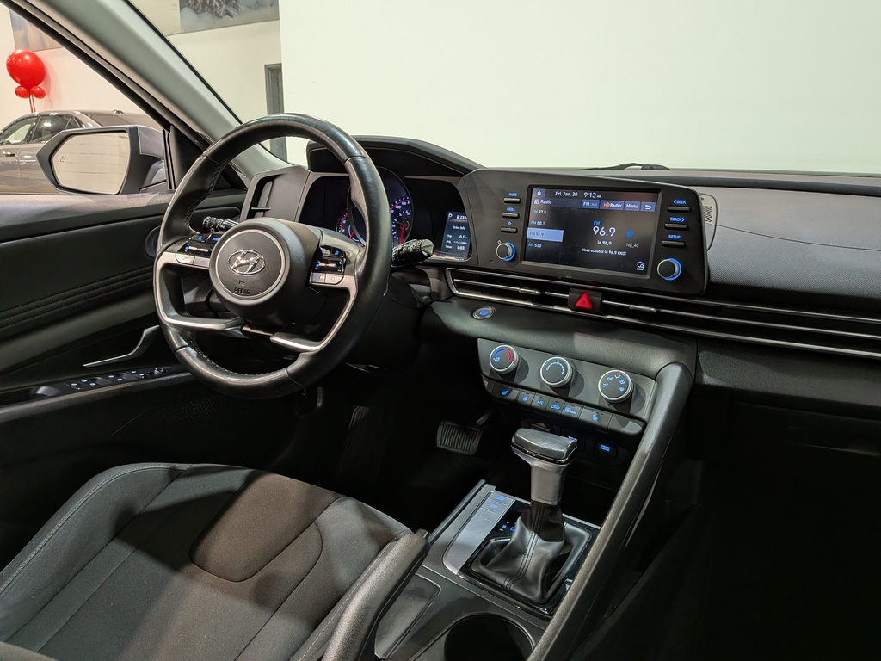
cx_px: 440
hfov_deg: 71.6
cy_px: 330
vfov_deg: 56.8
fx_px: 611
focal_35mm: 24
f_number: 1.7
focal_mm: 4.53
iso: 84
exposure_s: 1/50
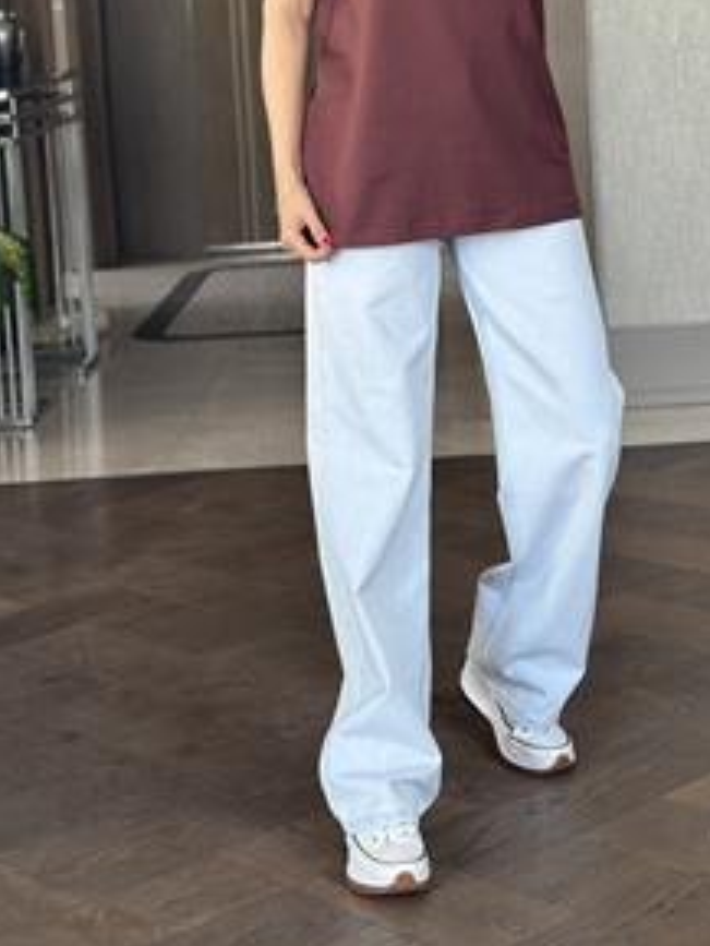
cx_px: 458
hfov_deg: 17.5
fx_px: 2296
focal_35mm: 84
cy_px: 183
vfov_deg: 22.9
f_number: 1.78
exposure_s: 1/78
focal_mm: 6.86
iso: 125
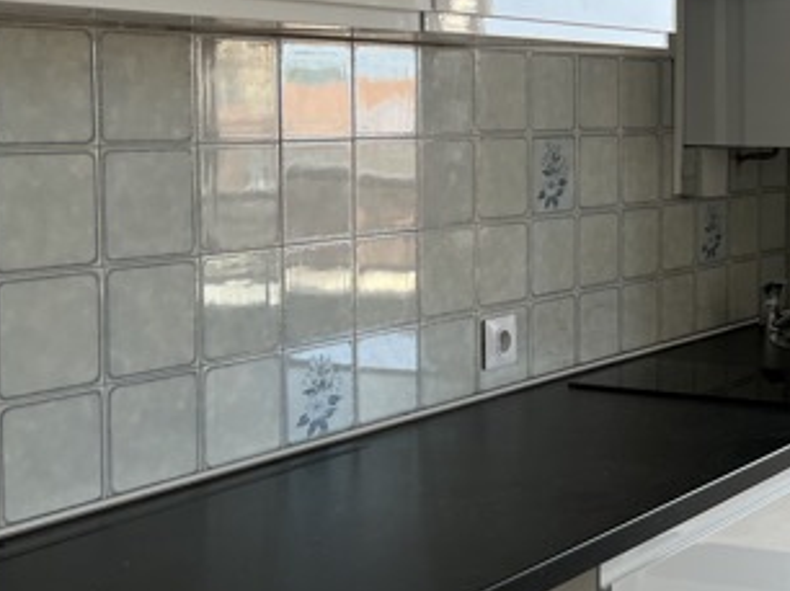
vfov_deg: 21.5
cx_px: 914
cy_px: 196
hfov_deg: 25.9
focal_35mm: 68
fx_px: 1551
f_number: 1.6
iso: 50
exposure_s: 1/122
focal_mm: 5.1
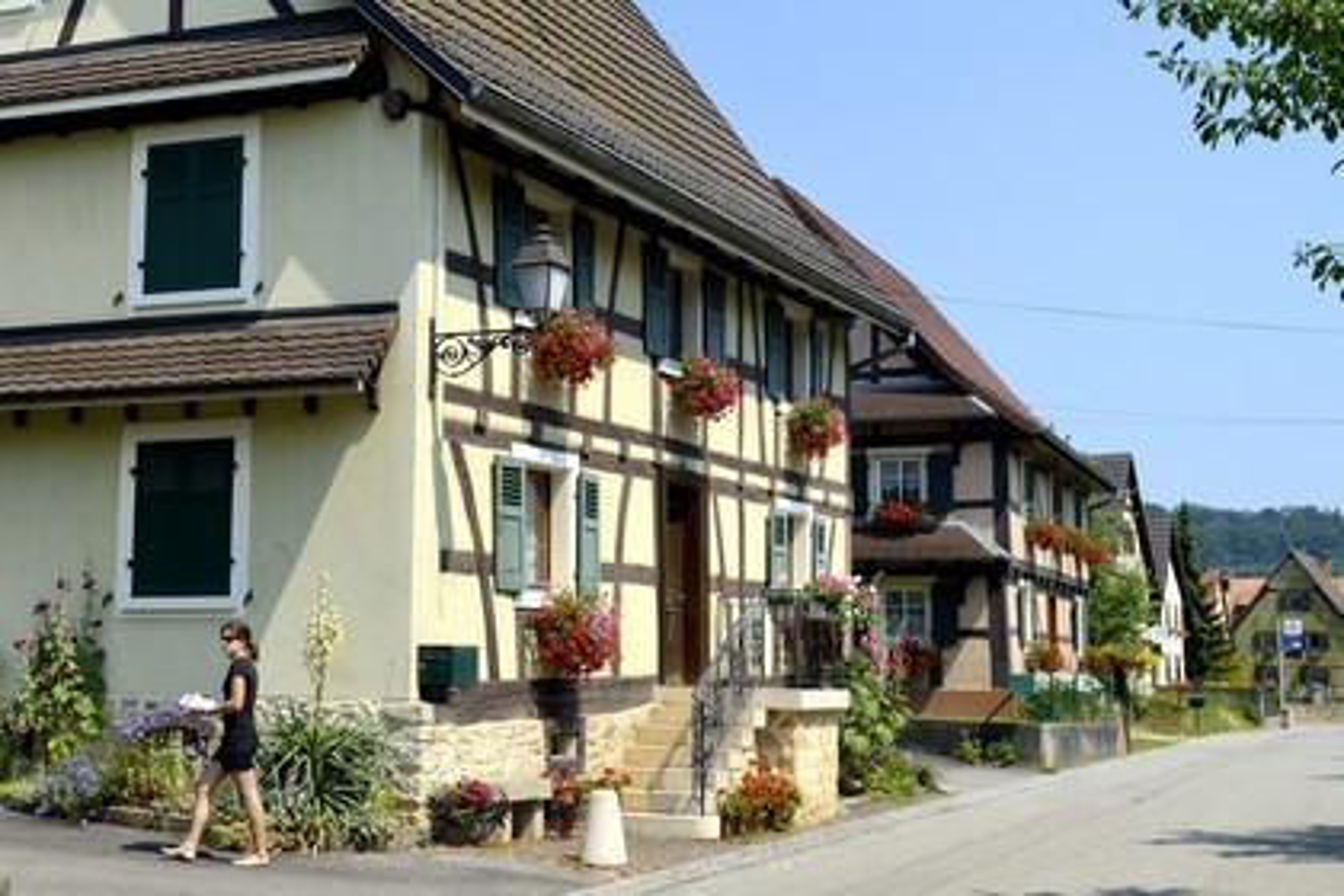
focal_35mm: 48
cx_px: 672
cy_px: 448
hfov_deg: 41.1
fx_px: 1792
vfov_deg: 28.1
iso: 200
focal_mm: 48
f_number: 10
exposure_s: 1/320
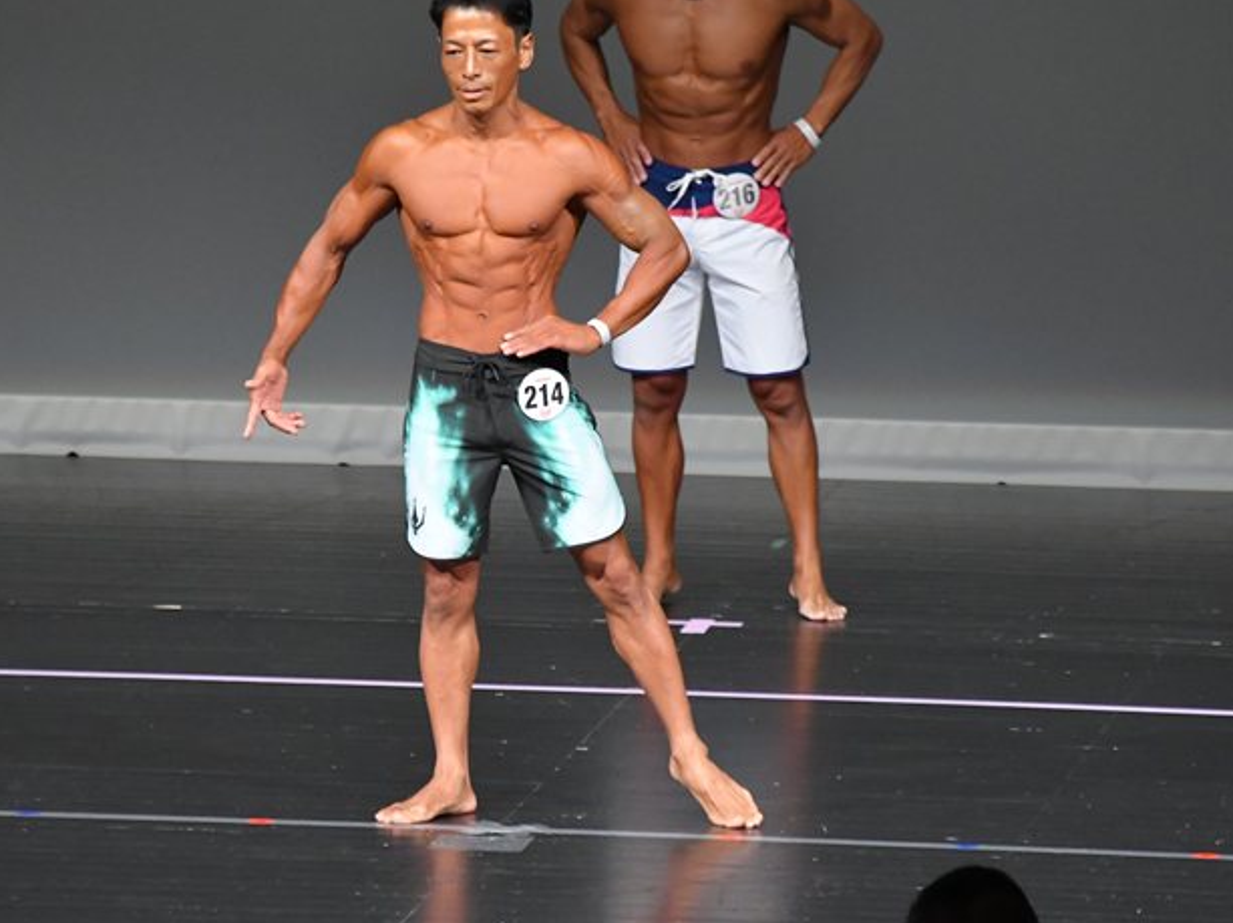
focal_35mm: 456
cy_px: 416
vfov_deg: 3.3
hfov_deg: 4.3
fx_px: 16233
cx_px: 546
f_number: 5.6
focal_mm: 250
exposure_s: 1/400
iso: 5000
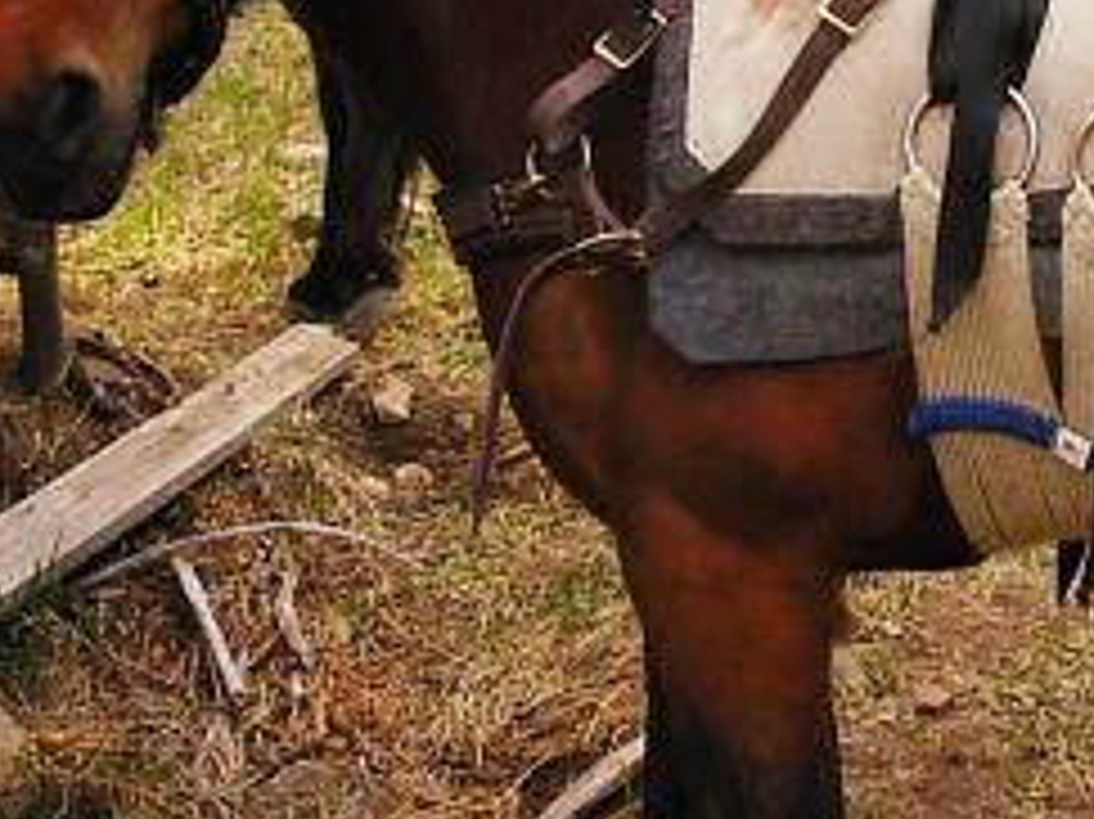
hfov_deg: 27.4
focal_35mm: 70
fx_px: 2211
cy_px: 135
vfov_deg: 20.7
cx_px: 815
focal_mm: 6.3
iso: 50
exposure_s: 1/430
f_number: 2.9
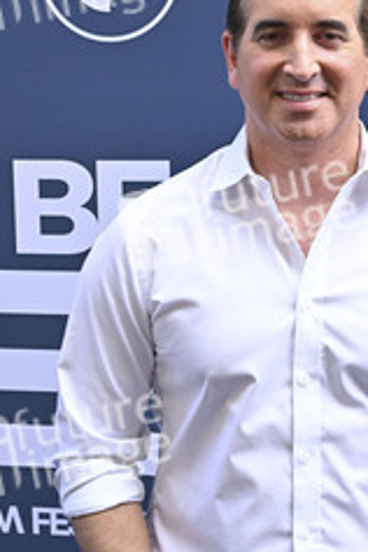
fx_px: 1319
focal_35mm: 86
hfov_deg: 15.8
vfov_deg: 23.6
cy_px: 333
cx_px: 305
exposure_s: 1/320
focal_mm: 51
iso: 640
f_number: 7.1
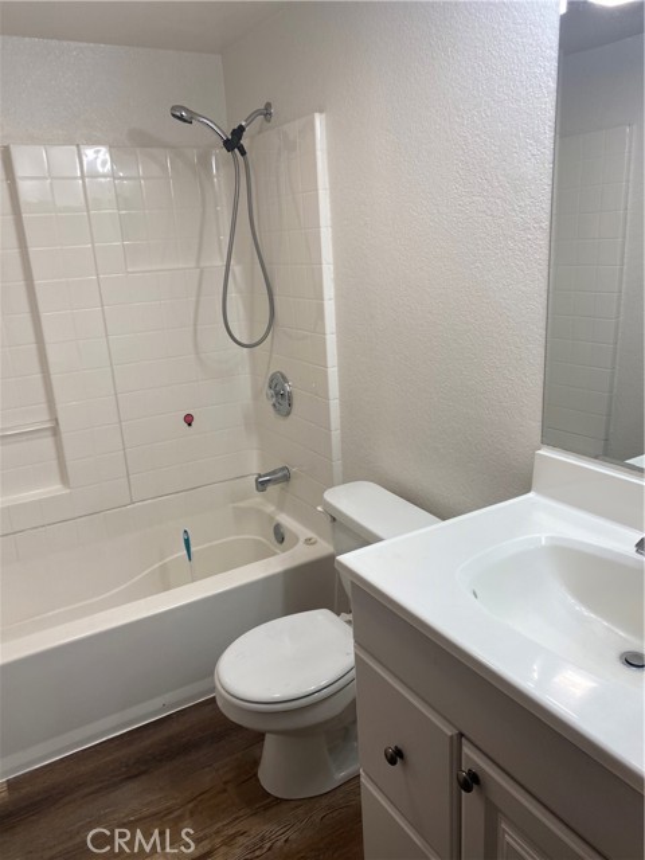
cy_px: 430
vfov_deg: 67.3
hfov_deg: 53.1
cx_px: 322
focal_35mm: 26
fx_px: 646
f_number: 1.8
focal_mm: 4.25
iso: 40
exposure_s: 1/120
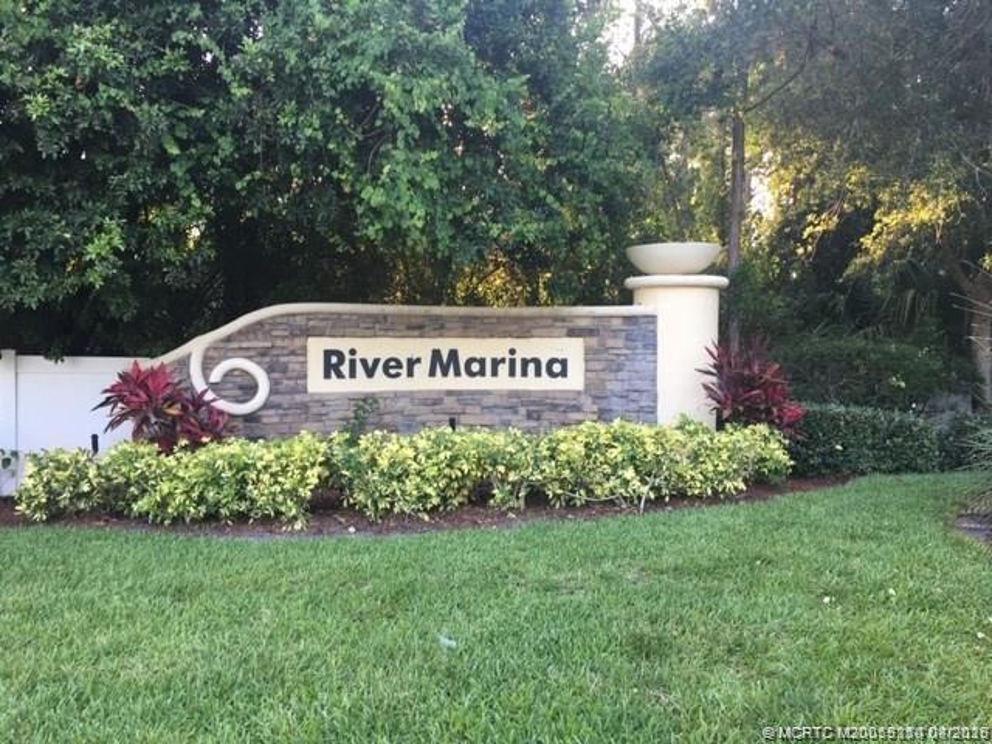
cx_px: 496
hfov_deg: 61.7
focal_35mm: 29
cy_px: 372
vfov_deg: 48.2
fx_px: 831
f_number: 2.2
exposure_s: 1/60
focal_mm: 4.15
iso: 32
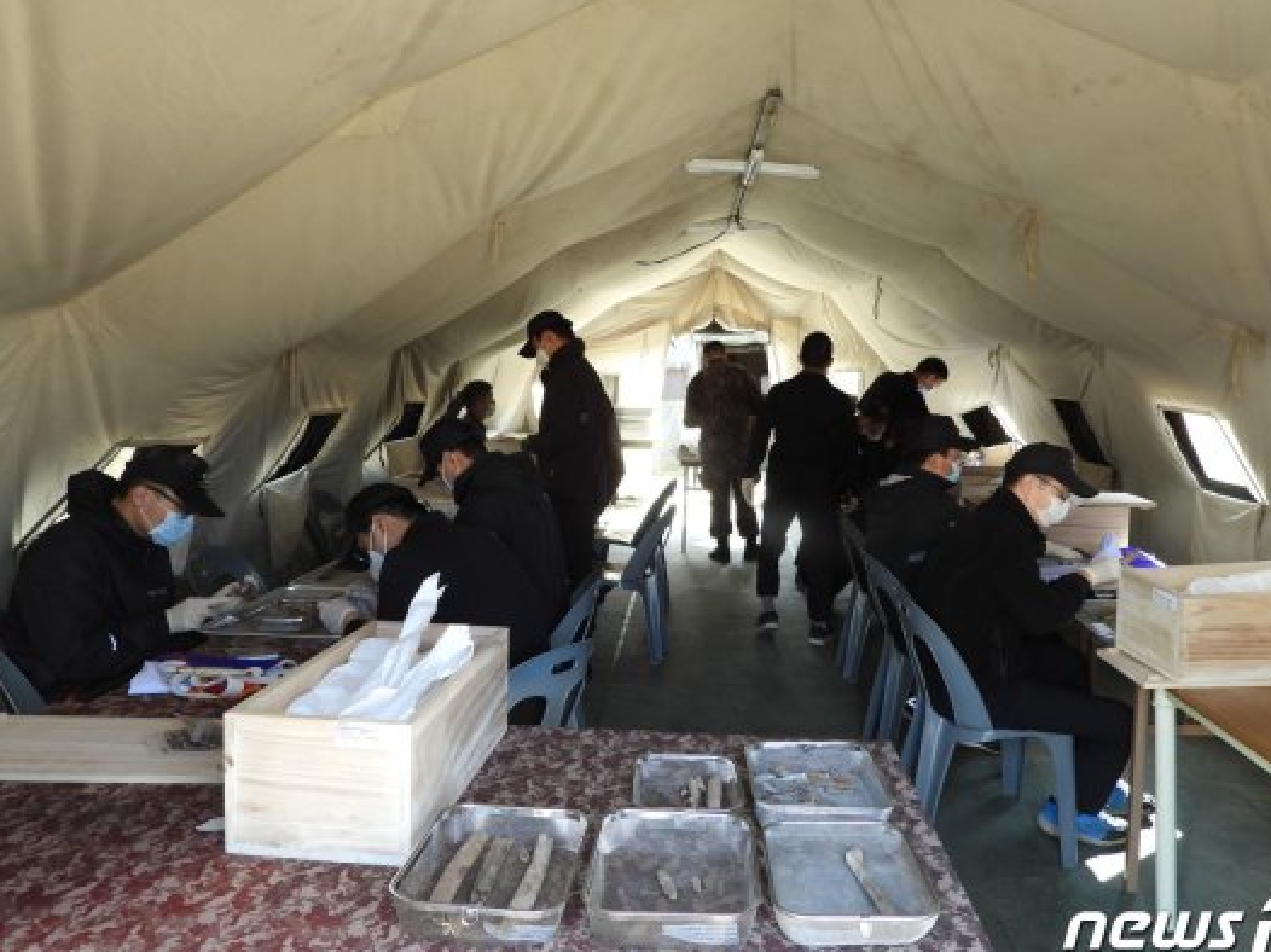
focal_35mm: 26
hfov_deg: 67.3
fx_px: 954
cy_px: 468
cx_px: 662
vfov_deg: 53.0
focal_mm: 4.3
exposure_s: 1/40
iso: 100
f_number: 2.8
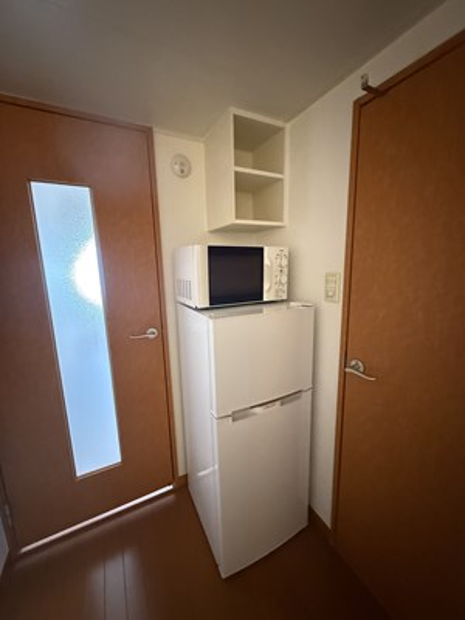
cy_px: 310
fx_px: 251
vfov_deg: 102.1
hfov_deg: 85.7
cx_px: 232
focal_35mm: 14
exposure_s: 1/33
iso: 1250
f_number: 2.2
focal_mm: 2.22
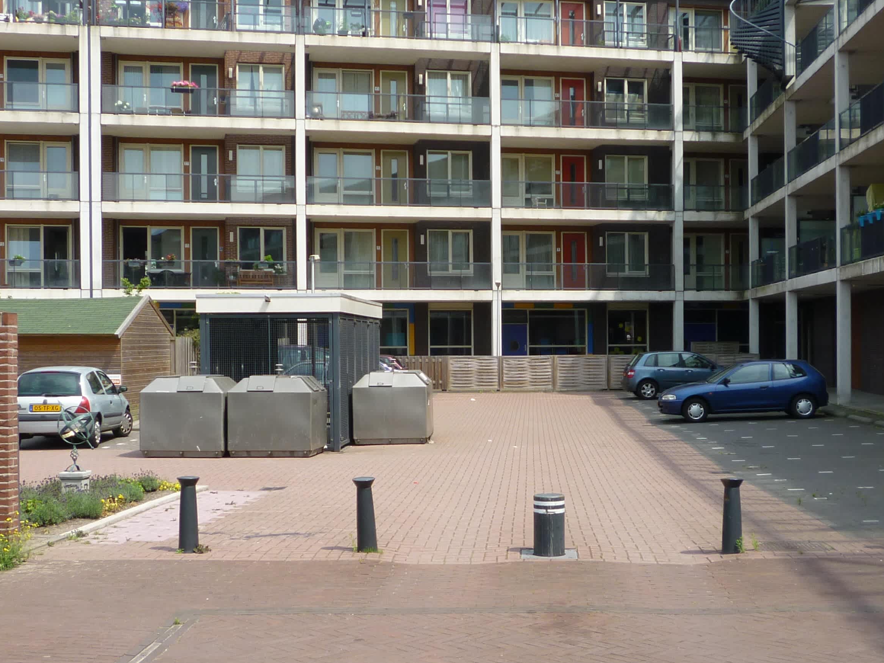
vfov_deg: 29.1
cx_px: 498
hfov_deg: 38.1
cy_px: 374
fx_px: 1277
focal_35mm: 50
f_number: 3.5
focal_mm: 5.2
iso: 80
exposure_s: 1/500
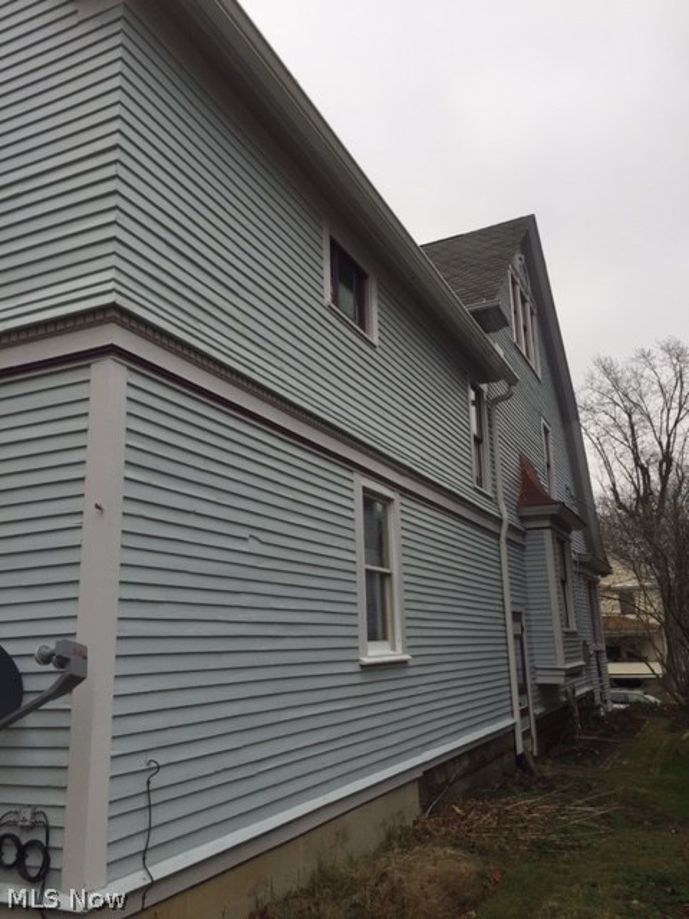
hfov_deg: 48.2
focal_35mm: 29
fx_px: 770
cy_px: 460
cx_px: 344
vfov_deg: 61.7
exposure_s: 1/223
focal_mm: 4.15
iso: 32
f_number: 2.2
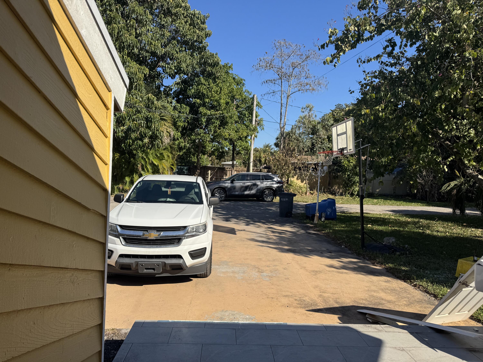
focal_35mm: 24
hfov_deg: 71.6
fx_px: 335
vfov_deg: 56.8
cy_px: 181
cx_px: 242
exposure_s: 1/4049
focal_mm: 6.76
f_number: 1.78
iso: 80
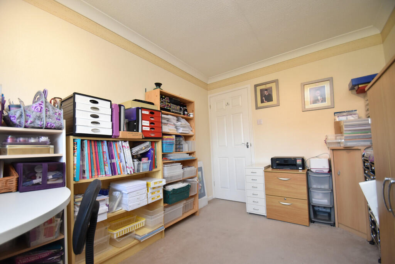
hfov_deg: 100.4
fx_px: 165
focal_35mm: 15
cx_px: 198
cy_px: 132
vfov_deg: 77.3
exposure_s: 1/125
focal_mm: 10
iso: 800
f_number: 3.5
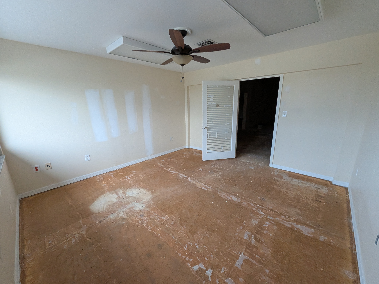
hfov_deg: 106.2
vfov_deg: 89.9
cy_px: 142
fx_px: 142
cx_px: 190
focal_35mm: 13
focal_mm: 1.54
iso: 385
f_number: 2.2
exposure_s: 1/108
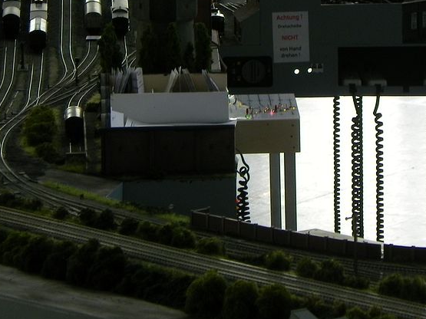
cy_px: 53
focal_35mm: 456
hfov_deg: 4.3
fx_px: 5611
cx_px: 259
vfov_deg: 3.3
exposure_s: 1/26
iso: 200
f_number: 5.6
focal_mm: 44
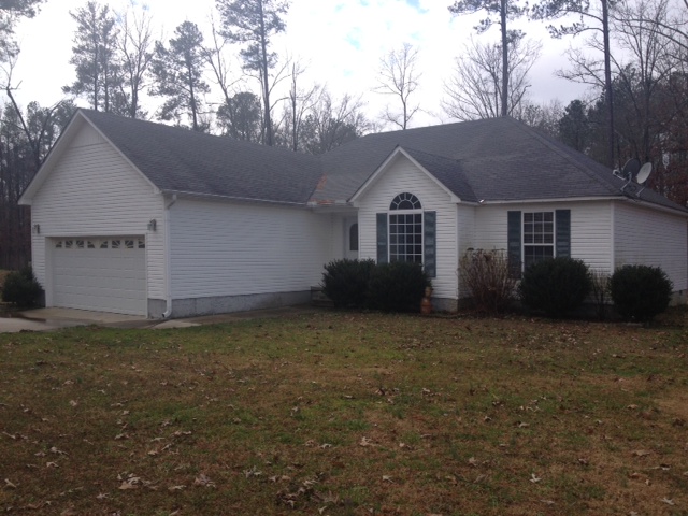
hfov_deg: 52.6
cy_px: 258
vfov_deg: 40.7
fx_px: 696
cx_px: 344
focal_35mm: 35
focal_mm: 4.28
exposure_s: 1/1042
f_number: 2.4
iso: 50
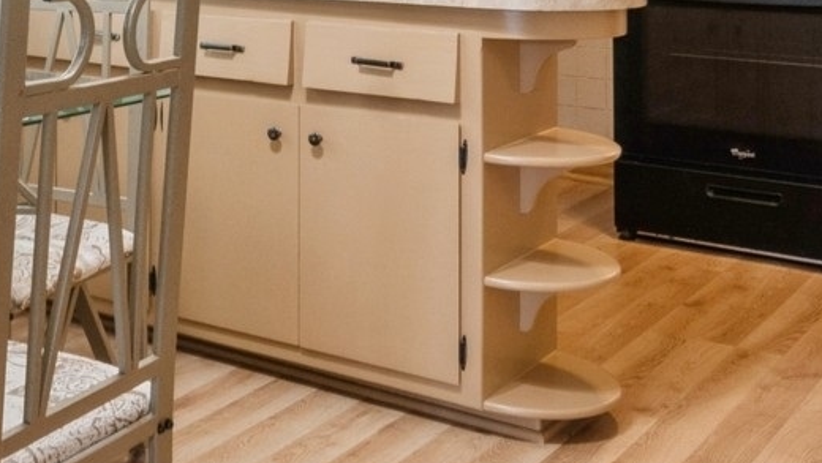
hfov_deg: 34.4
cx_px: 119
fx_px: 1265
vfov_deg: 19.6
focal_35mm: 58
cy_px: -87
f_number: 8
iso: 200
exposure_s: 1/5
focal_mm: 12
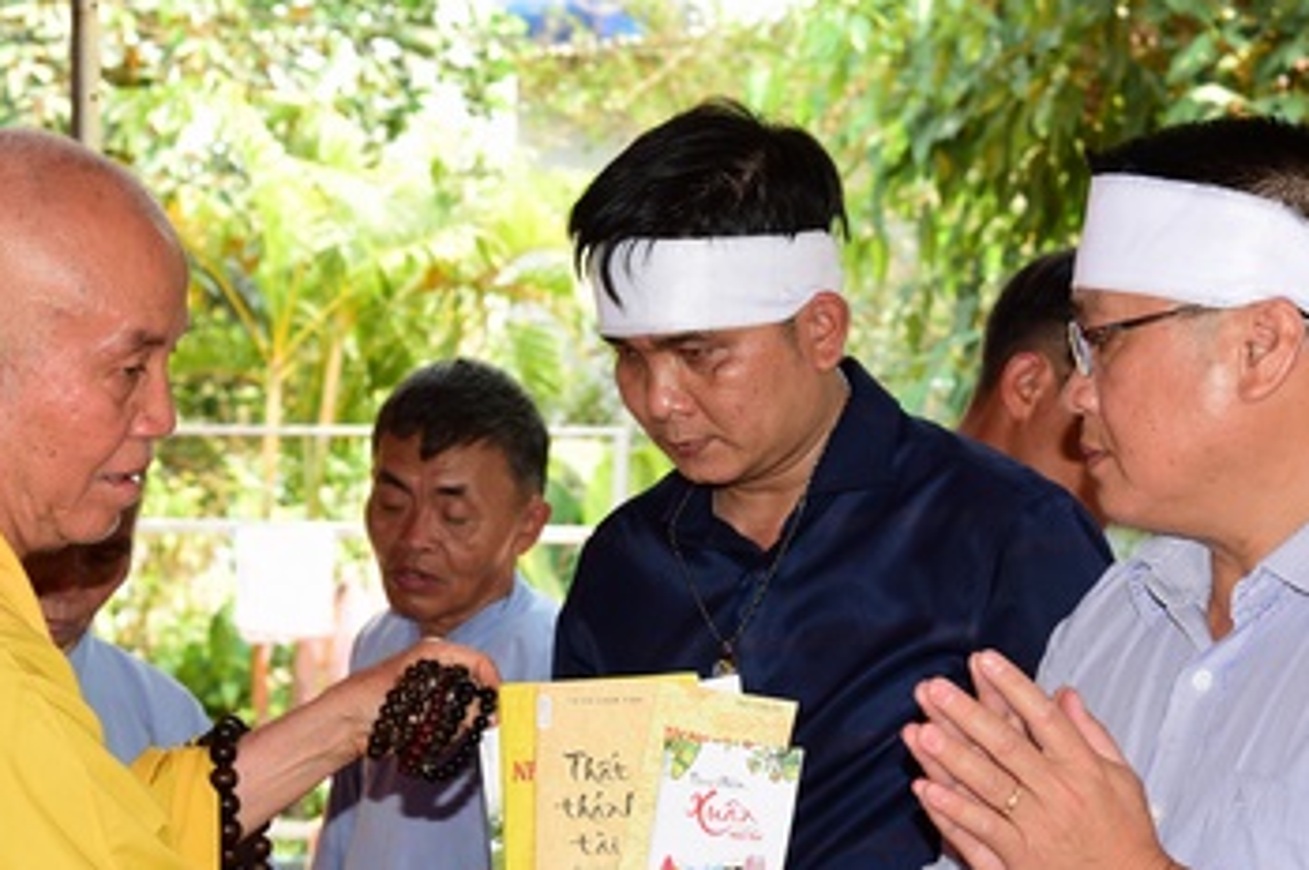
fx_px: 3524
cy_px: 589
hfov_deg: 21.0
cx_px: 765
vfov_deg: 14.1
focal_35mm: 97
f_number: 5.6
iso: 250
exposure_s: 1/100
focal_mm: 52
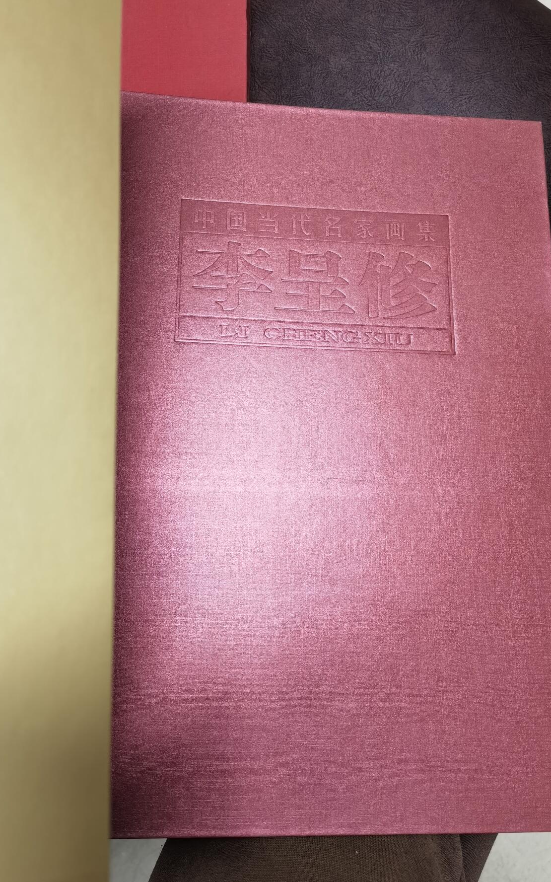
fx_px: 697
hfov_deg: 43.1
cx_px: 260
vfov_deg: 64.6
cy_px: 438
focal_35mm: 29
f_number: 1.9
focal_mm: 6.67
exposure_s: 1/100
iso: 320
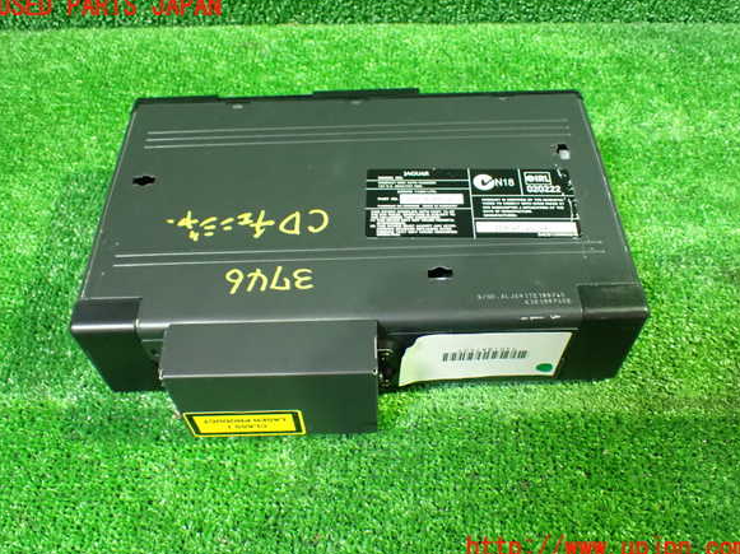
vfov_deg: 45.4
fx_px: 662
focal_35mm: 31
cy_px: 278
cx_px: 372
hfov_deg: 58.4
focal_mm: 5.4
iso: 1250
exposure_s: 1/30
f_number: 2.3
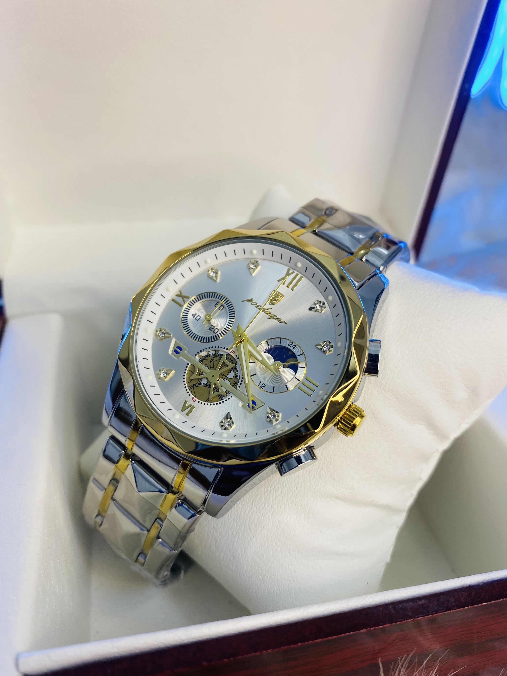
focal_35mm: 26
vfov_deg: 67.3
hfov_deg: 53.1
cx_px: 254
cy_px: 338
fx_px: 508
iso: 64
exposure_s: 1/111
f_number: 1.8
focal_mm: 4.25
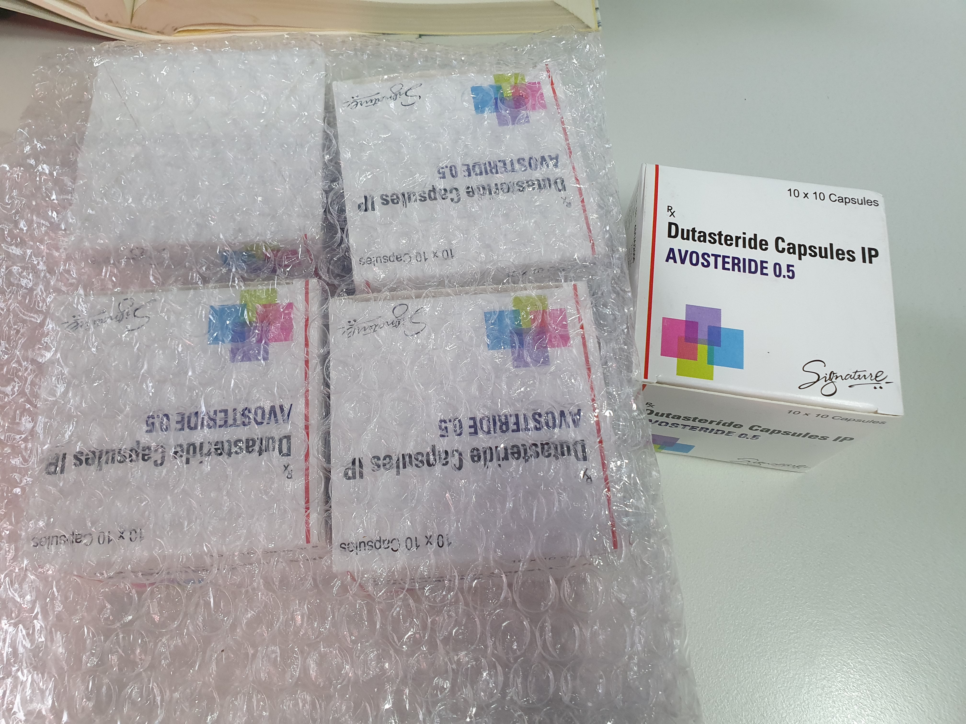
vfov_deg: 53.1
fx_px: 726
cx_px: 483
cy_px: 362
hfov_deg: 67.3
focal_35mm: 26
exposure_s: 1/40
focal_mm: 4.32
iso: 200
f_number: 2.4
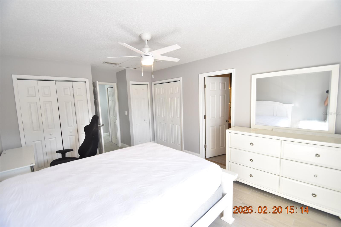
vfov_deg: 77.3
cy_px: 114
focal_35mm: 15
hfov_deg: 100.4
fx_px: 142
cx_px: 170
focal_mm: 10
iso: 800
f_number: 3.5
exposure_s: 1/250
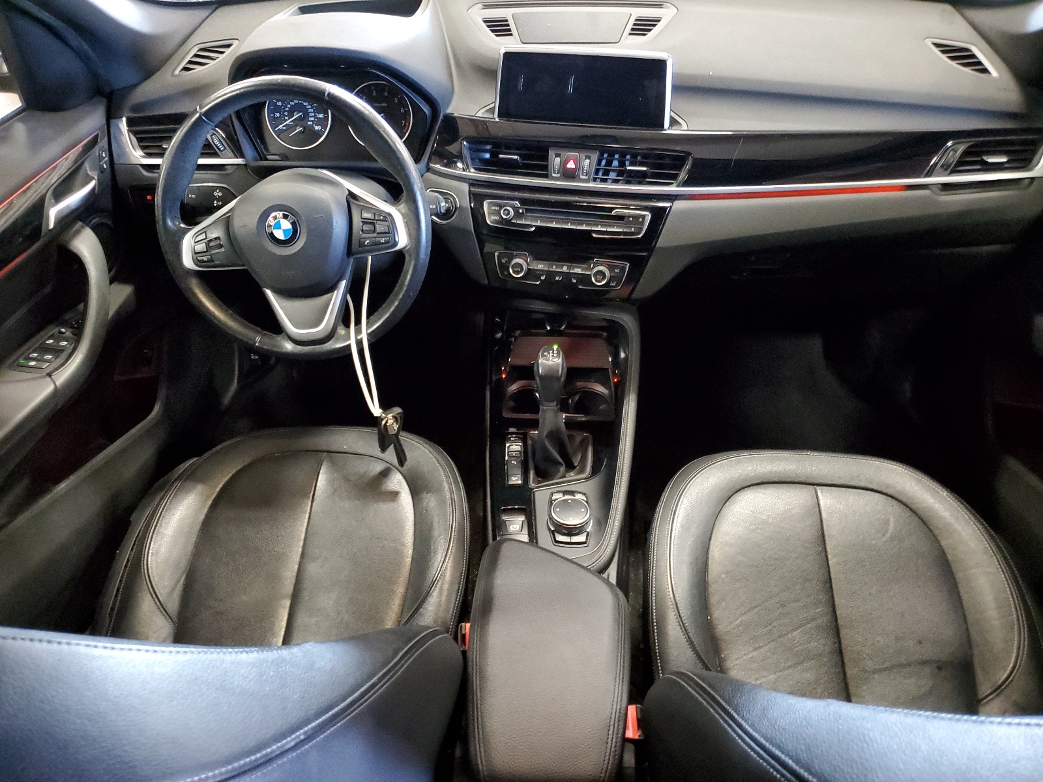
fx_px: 783
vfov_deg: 53.1
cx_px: 522
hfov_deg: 67.3
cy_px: 391
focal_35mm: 26
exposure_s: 1/15
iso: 540
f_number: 1.5
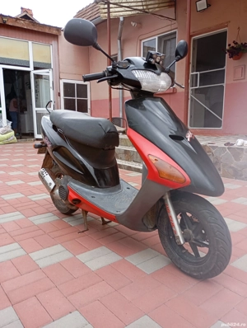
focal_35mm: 28
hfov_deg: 49.9
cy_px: 164
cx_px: 124
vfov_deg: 63.4
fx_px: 266
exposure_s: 1/100
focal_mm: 4.27
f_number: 1.8
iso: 103
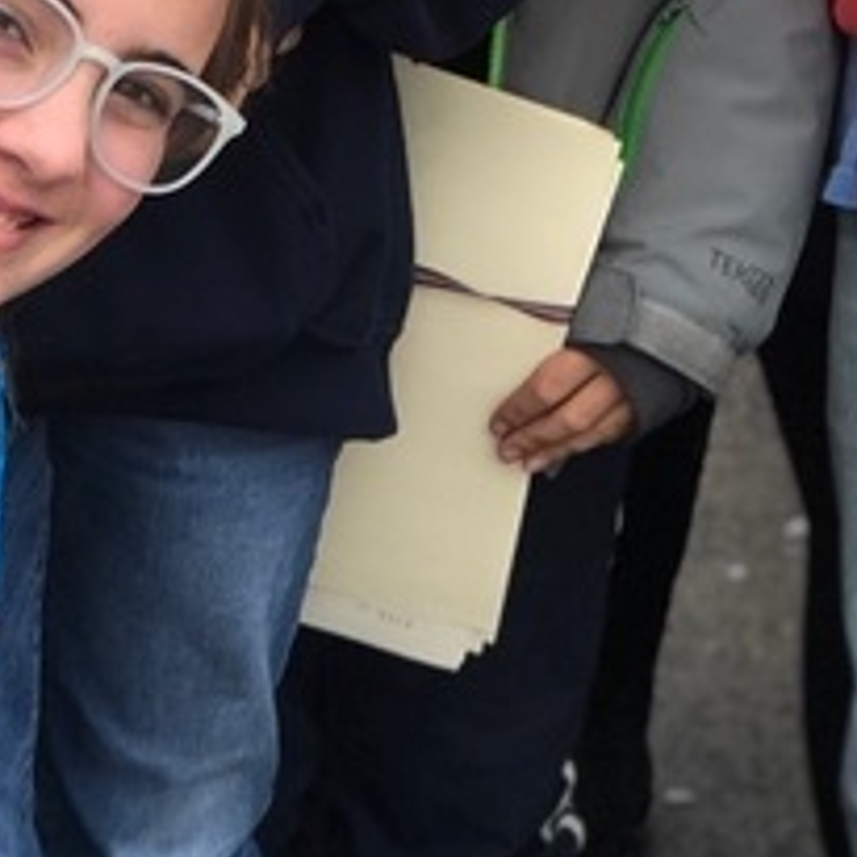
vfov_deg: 6.8
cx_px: 610
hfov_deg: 6.9
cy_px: -577
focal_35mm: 252
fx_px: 7058
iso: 20
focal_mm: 6.6
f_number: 2.8
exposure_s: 1/120
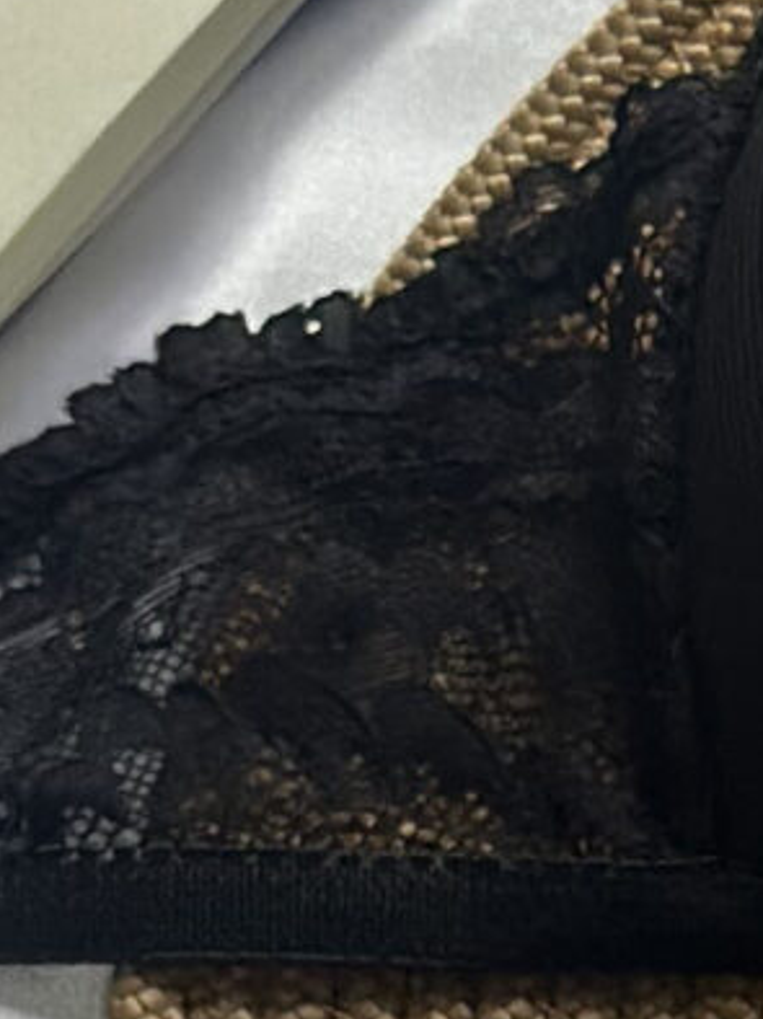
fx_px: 9179
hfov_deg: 4.6
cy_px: 1601
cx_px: 1917
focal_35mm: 312
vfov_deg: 6.3
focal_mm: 6.86
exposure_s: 1/376
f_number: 1.78
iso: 80
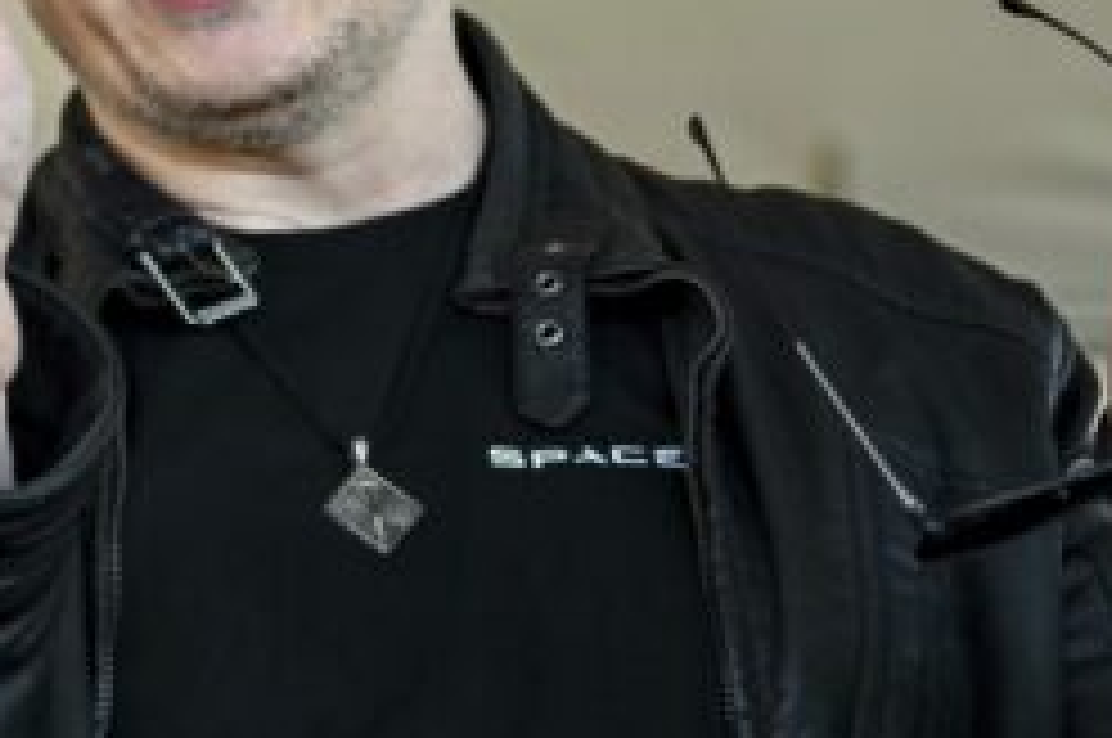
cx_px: -450
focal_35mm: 200
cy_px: 160
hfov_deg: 10.0
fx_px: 6170
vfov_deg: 6.8
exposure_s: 1/640
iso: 400
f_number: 3.2
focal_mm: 58
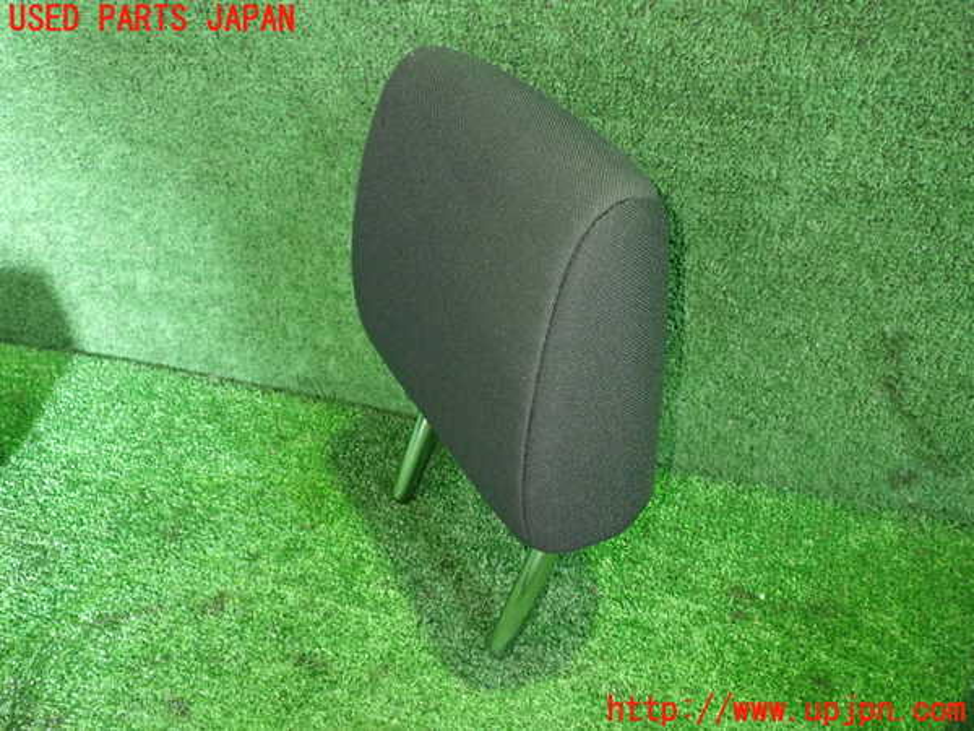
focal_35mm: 32
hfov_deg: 56.8
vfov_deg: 44.2
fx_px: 900
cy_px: 366
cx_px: 487
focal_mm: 5.79
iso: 800
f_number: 2.4
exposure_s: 1/25
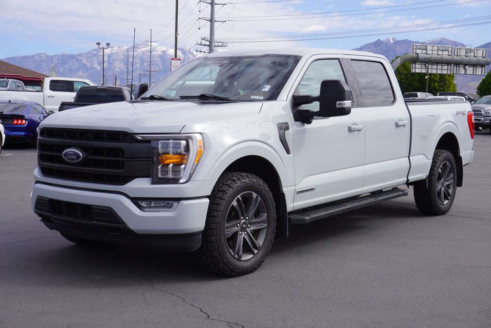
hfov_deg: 39.9
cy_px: 164
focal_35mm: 50
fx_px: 675
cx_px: 246
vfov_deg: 27.3
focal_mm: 33
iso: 100
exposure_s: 1/125
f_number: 11
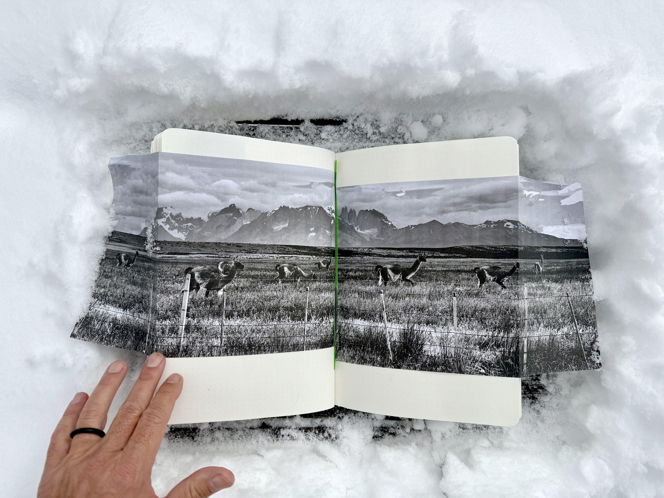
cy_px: 249
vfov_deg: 56.8
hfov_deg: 71.6
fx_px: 460
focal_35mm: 24
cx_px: 332
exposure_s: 1/11905
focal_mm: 6.76
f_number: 1.78
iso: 80
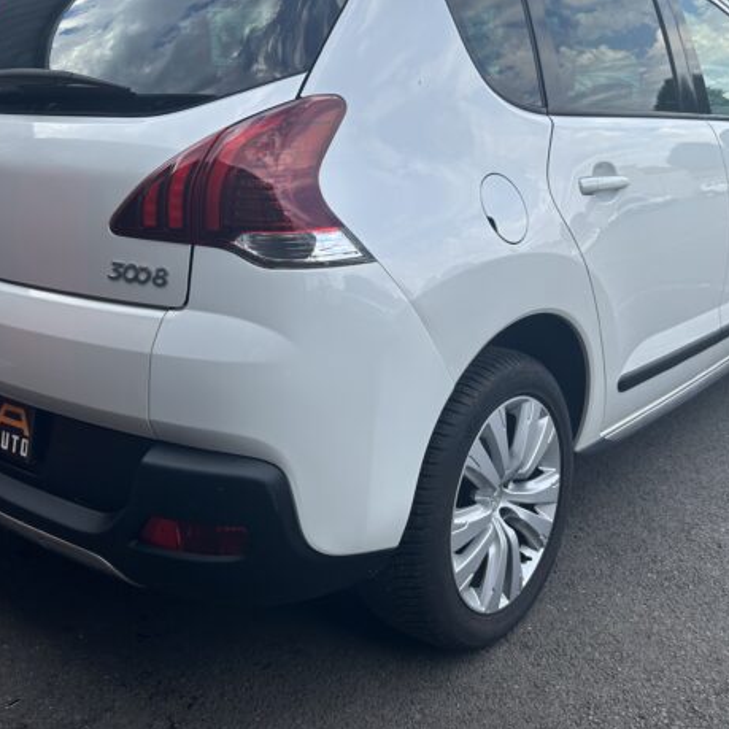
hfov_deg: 44.9
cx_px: 341
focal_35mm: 37
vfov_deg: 44.5
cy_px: 272
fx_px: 882
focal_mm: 6.86
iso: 80
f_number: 1.78
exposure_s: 1/1393
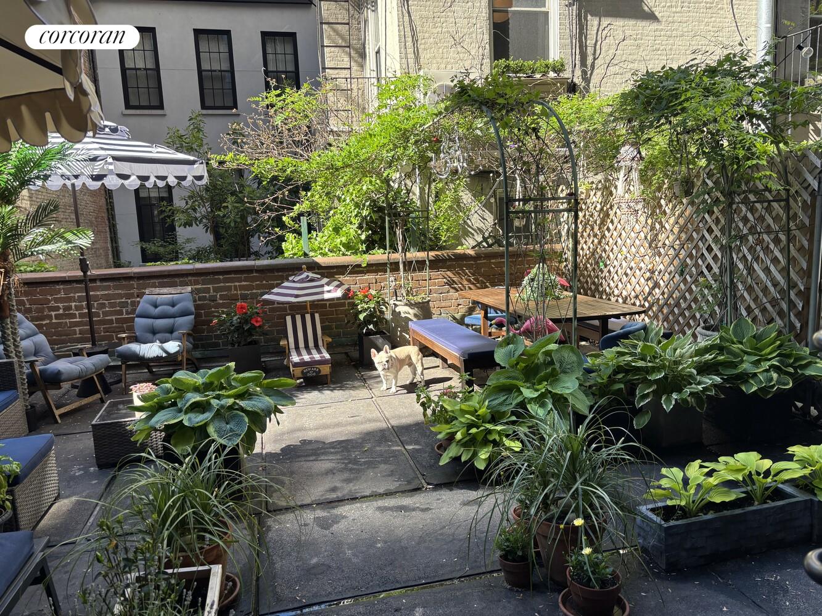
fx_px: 617
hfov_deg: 67.3
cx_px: 411
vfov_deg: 53.1
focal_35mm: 26
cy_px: 308
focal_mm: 5.96
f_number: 1.6
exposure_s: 1/365
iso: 50
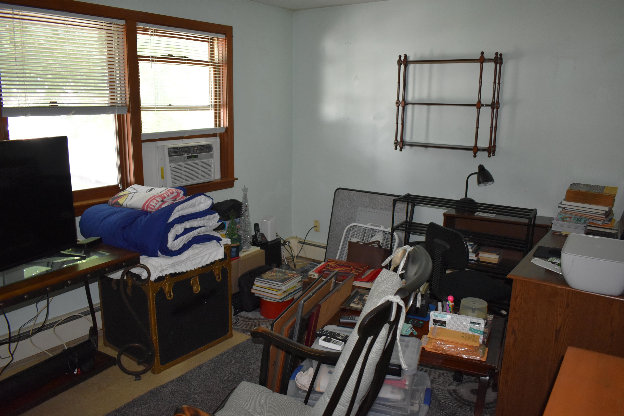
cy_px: 208
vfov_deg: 47.9
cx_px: 312
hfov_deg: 67.4
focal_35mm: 27
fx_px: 468
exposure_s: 1/60
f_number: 3.5
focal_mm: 18
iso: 2000
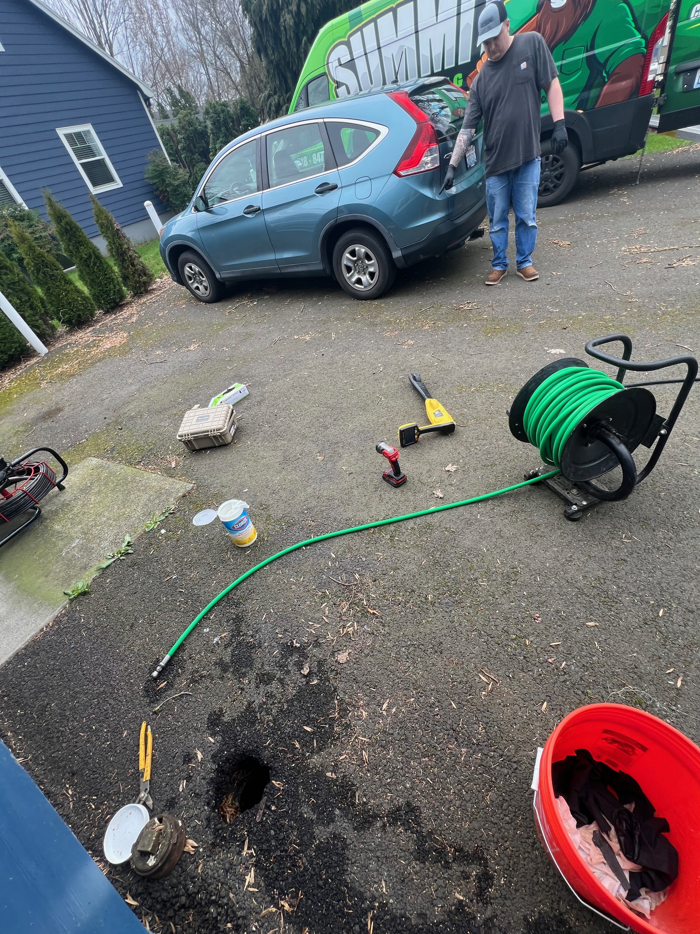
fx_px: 351
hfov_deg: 89.9
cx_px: 350
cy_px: 467
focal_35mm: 13
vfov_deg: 106.2
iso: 32
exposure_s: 1/127
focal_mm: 1.57
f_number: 1.8
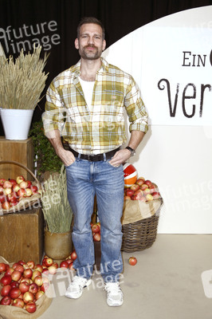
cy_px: 160
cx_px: 106
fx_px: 336
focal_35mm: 38
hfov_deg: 35.0
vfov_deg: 50.7
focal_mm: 38
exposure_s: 1/250
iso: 500
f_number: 5
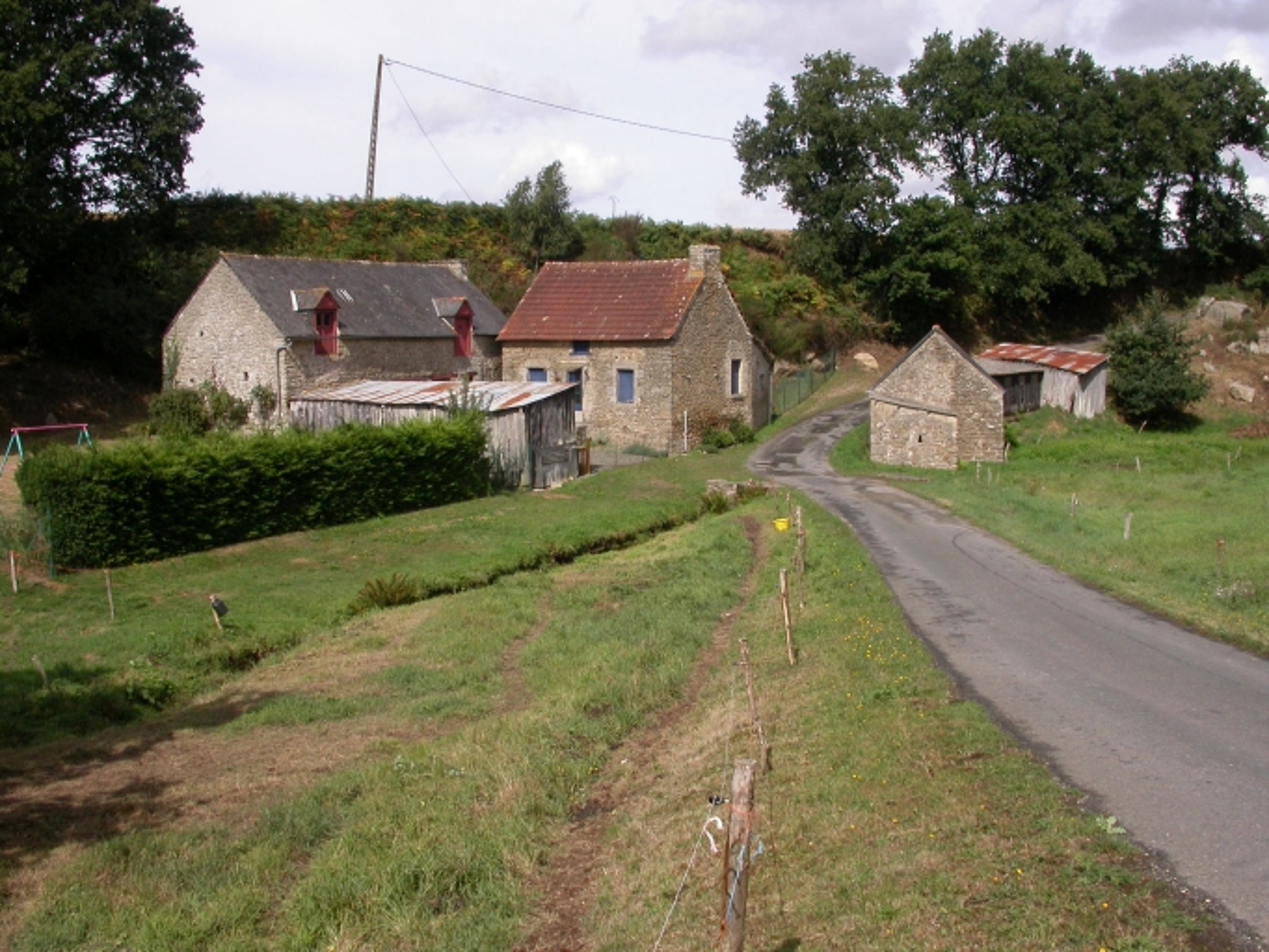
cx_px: 634
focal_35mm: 38
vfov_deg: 37.7
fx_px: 1394
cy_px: 476
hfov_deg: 49.0
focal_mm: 7.85
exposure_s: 1/350
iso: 100
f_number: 7.5
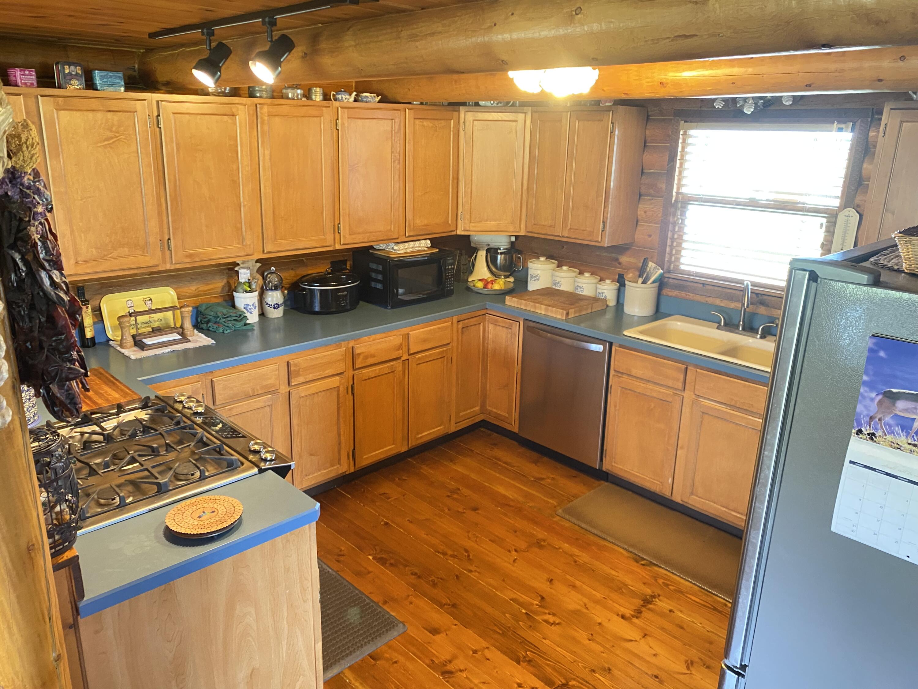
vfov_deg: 53.1
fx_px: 690
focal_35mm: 26
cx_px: 459
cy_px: 344
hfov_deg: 67.3
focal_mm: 4.25
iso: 500
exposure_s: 1/30
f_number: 1.8
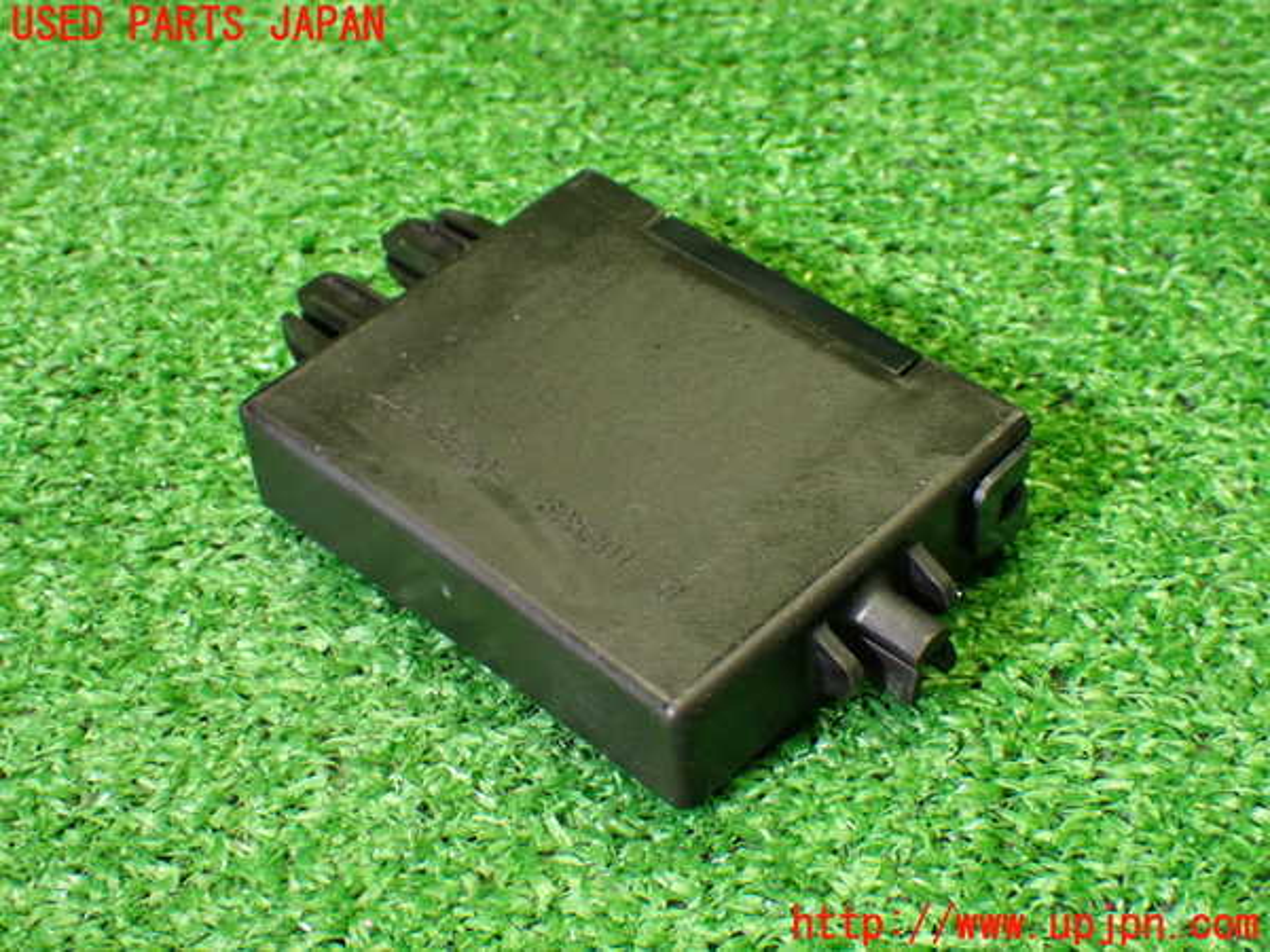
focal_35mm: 62
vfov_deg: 23.7
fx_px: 2275
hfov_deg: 31.2
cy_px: 476
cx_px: 635
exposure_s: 1/60
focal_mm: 11.09
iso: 800
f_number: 3.6
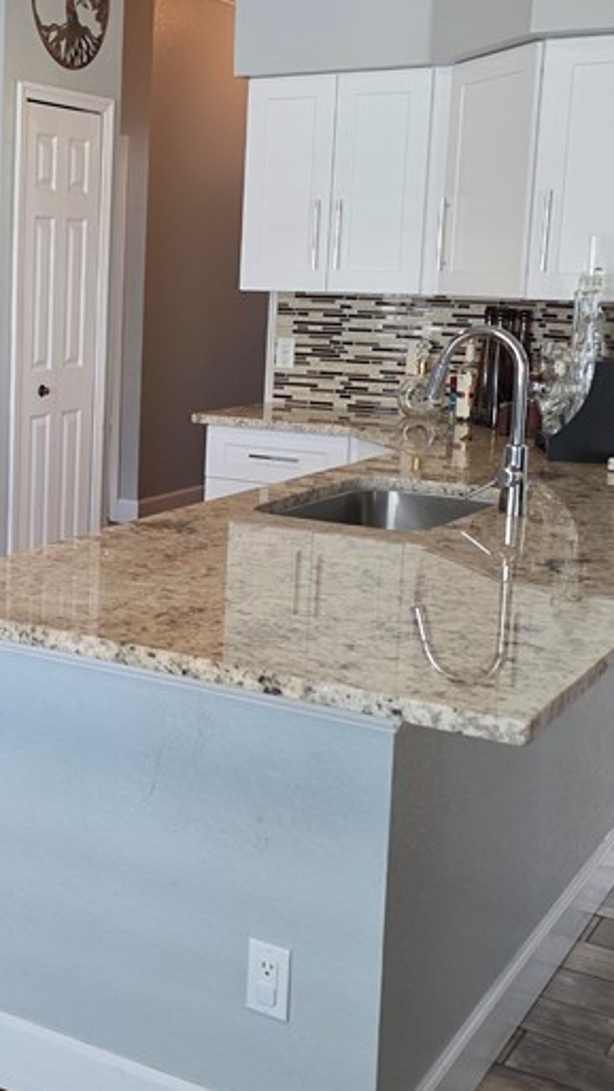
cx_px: 13
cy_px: 457
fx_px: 1446
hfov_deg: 23.1
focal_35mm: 50
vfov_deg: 41.2
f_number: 1.7
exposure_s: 1/120
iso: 320
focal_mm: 6.3
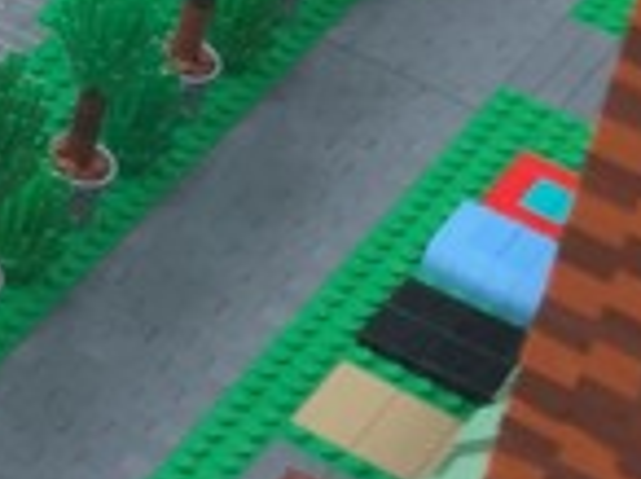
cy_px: -598
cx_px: -1172
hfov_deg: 8.6
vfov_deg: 7.1
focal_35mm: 199
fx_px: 3679
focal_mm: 4.15
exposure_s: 1/50
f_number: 2.2
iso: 40
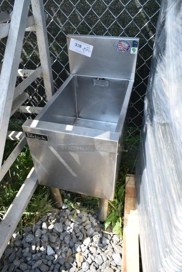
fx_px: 204
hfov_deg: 48.0
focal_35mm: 27
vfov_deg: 67.3
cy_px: 136
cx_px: 91
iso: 100
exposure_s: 1/160
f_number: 6.3
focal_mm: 18
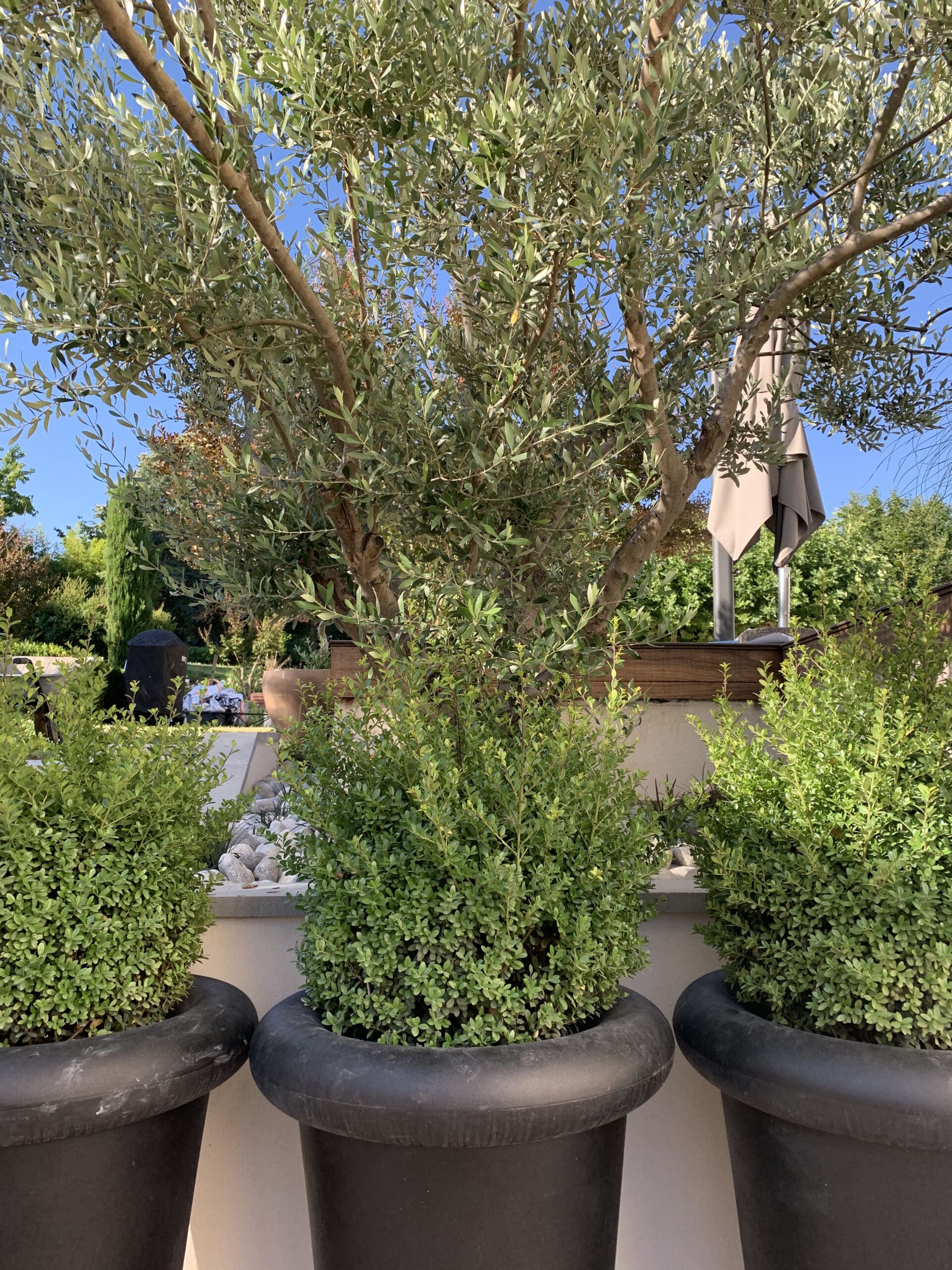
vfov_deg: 67.3
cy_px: 635
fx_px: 953
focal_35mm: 26
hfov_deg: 53.1
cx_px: 476
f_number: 1.8
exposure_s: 1/378
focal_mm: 4.25
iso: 25
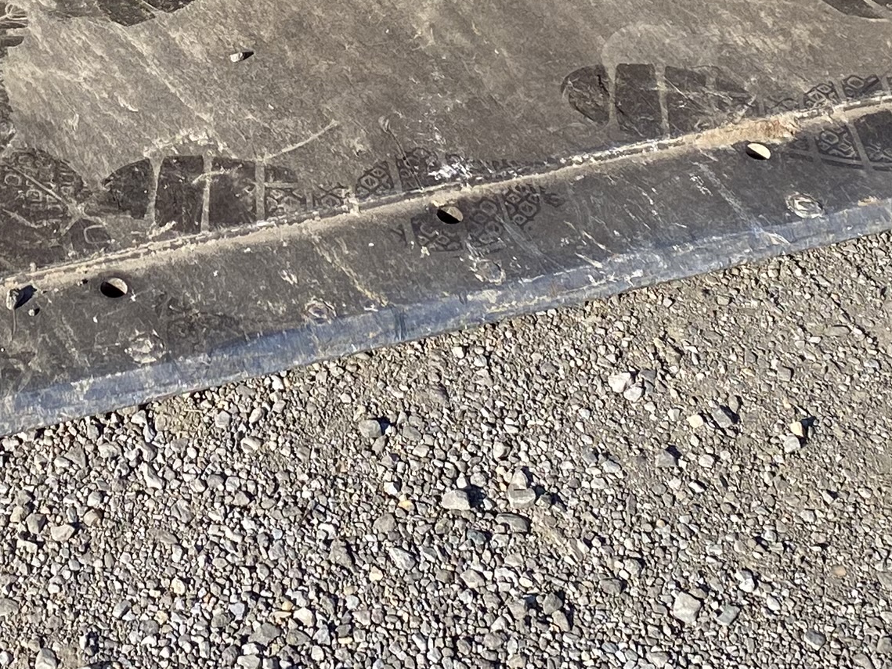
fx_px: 2371
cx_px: 157
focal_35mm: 92
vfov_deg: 15.5
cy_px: -116
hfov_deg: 21.0
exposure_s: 1/1779
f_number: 1.8
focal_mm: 4.25
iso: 32
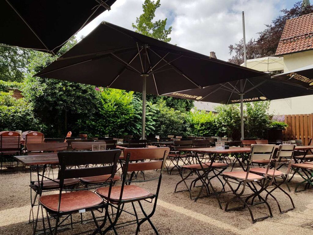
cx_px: 156
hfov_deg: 67.3
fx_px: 235
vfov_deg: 53.1
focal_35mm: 26
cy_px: 118
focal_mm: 4.2
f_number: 1.7
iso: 40
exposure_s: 1/2264
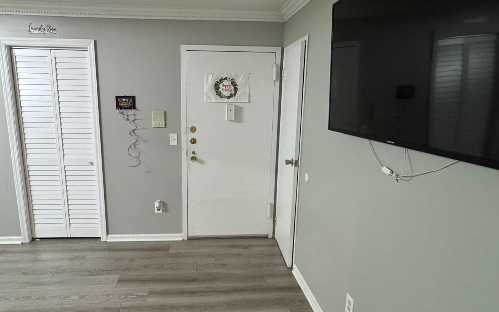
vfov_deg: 53.0
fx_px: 313
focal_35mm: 23
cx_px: 219
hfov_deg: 76.8
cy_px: 159
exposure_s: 1/60
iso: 400
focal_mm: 2.22
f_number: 2.2
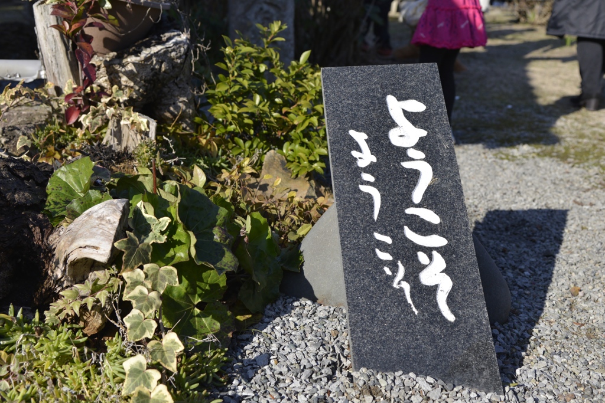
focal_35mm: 46
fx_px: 773
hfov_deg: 42.7
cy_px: 202
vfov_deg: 29.3
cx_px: 302
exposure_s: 1/4000
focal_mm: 46
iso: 900
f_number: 5.6
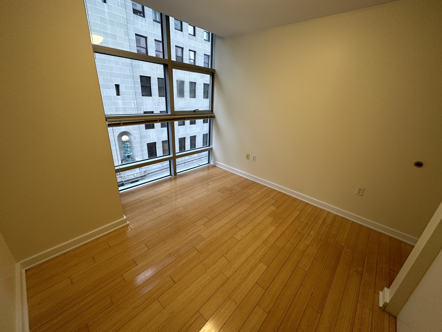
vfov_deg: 85.7
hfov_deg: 102.1
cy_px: 166
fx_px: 179
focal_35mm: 14
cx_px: 221
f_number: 2.2
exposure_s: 1/60
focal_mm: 2.22
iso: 160
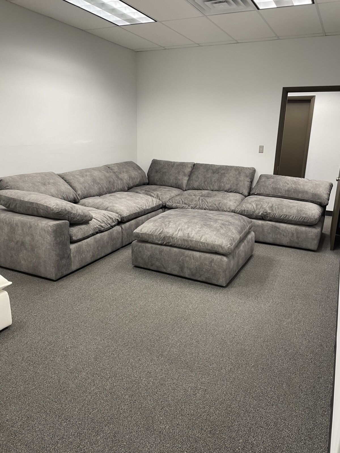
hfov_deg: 53.1
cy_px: 226
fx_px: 340
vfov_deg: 67.3
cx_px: 170
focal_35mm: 26
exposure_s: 1/60
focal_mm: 4.2
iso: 100
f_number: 1.6
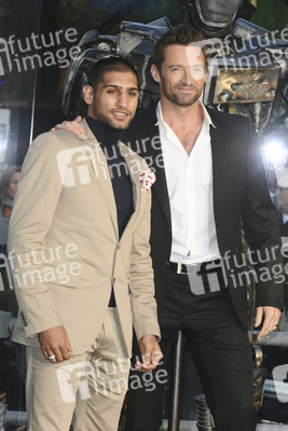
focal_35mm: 120
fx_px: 1439
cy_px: 216
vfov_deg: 17.1
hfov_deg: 11.4
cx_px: 144
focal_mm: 80
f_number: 5.6
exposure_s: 1/250
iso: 320
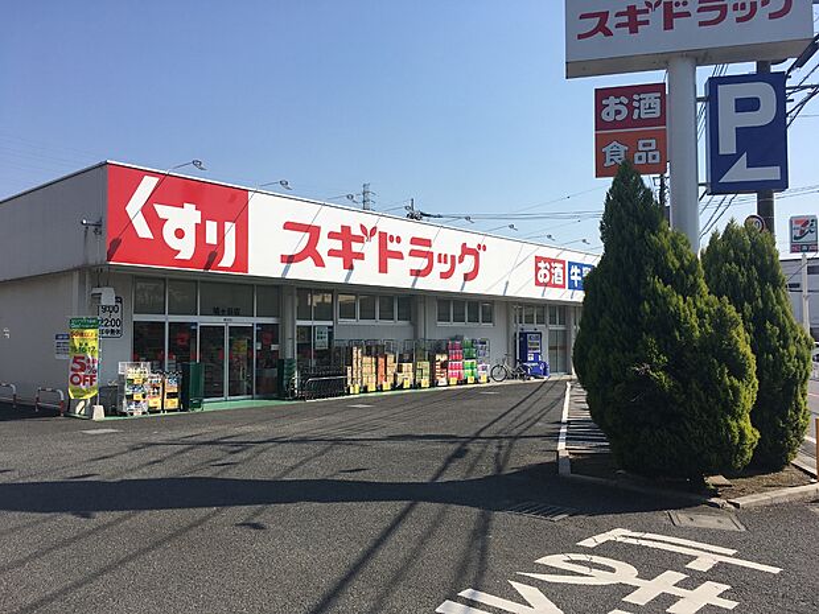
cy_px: 307
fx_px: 686
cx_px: 410
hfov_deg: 61.7
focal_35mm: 29
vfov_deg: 48.2
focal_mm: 4.15
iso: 25
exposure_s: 1/1972
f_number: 2.2
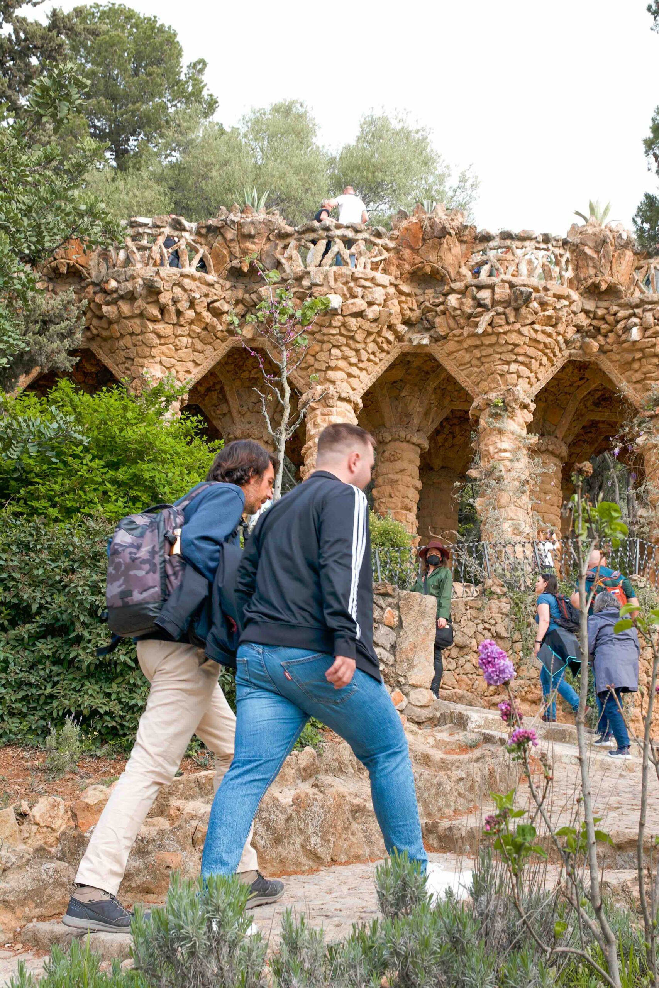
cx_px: 330
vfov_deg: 35.1
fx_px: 1565
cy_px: 494
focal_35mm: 57
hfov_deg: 23.8
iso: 200
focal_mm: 38
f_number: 9
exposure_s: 1/125
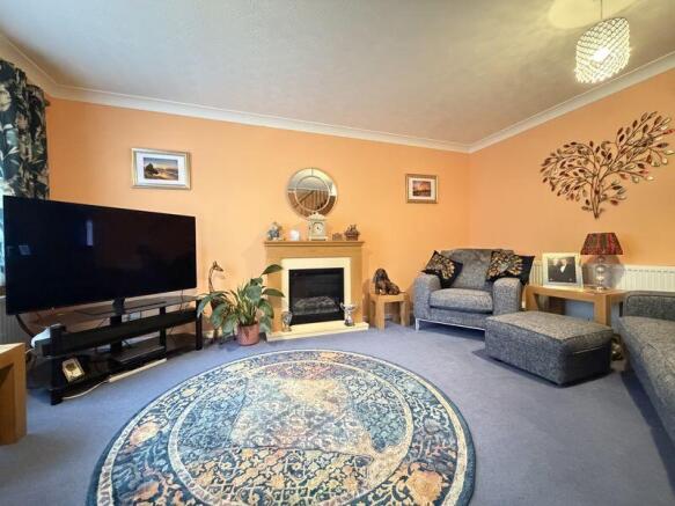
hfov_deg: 102.1
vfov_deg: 85.7
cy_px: 253
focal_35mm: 14
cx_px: 338
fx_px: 273
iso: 2500
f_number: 2.2
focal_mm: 2.22
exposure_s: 1/25
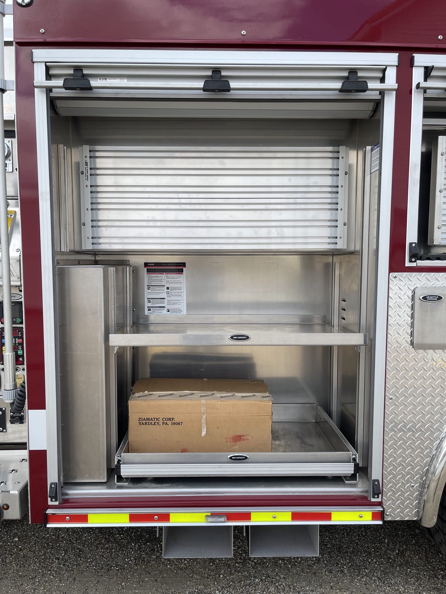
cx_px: 223
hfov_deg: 53.1
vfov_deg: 67.3
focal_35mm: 26
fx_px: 447
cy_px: 297
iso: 32
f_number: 1.6
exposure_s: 1/1513
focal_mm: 5.1
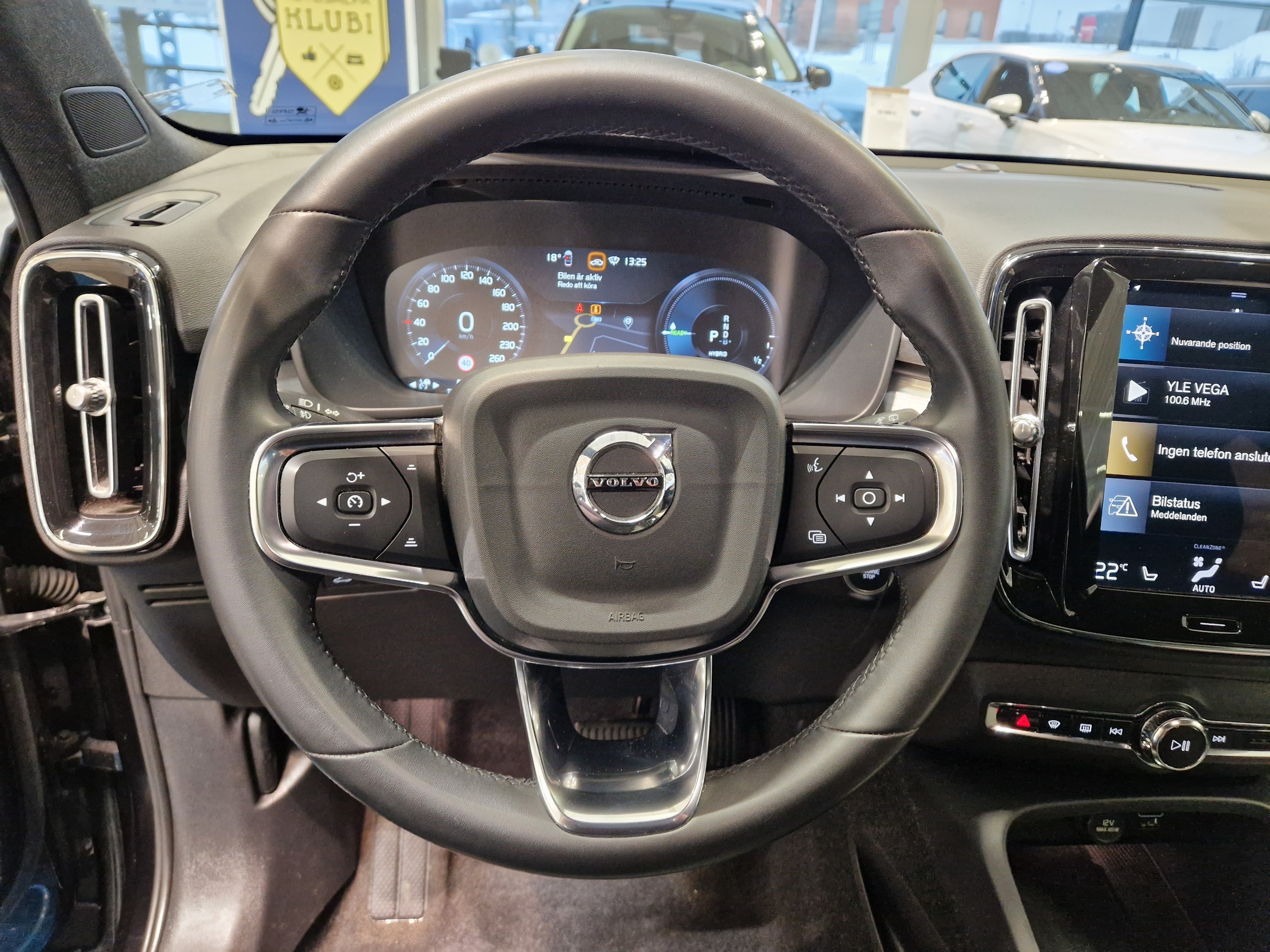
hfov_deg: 73.9
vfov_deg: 58.9
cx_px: 635
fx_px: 844
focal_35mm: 23
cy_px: 476
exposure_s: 1/100
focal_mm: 5.4
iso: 800
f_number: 1.8
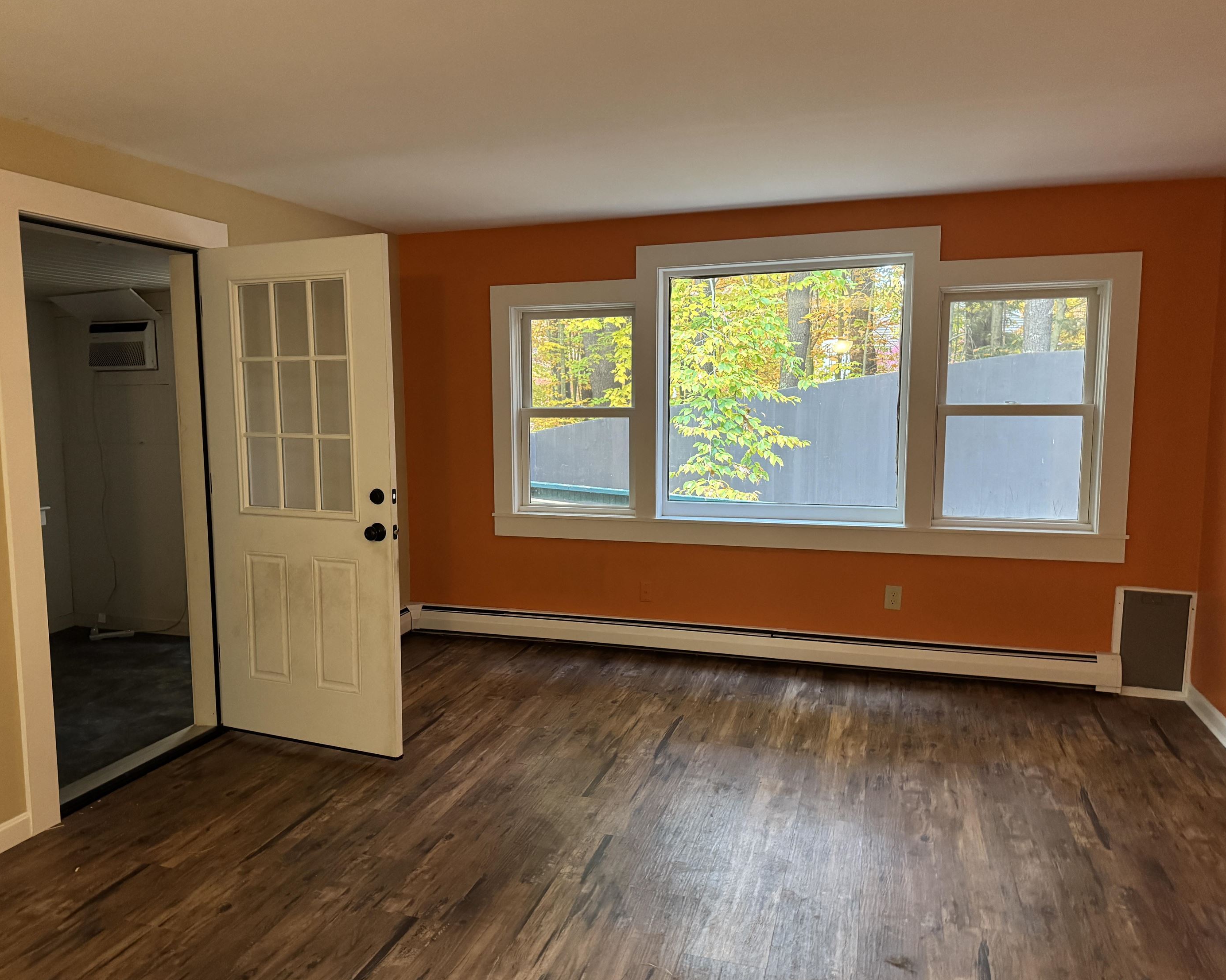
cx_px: 566
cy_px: 494
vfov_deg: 54.9
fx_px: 943
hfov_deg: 65.9
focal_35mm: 26
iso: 800
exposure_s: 1/60
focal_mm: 6.76
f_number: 1.78
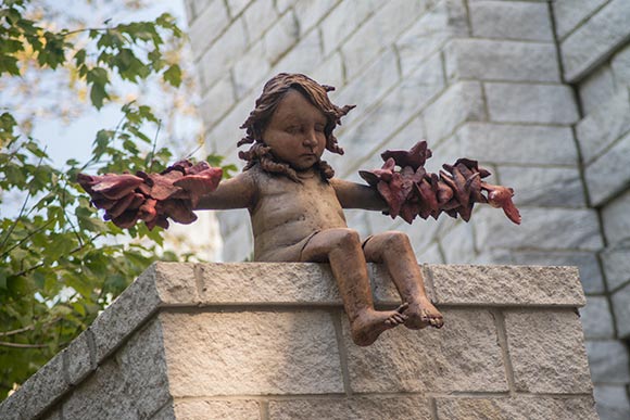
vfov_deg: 10.2
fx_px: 2363
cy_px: 210
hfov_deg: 15.2
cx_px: 315
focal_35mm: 135
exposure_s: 1/1500
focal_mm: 135
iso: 800
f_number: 4.5
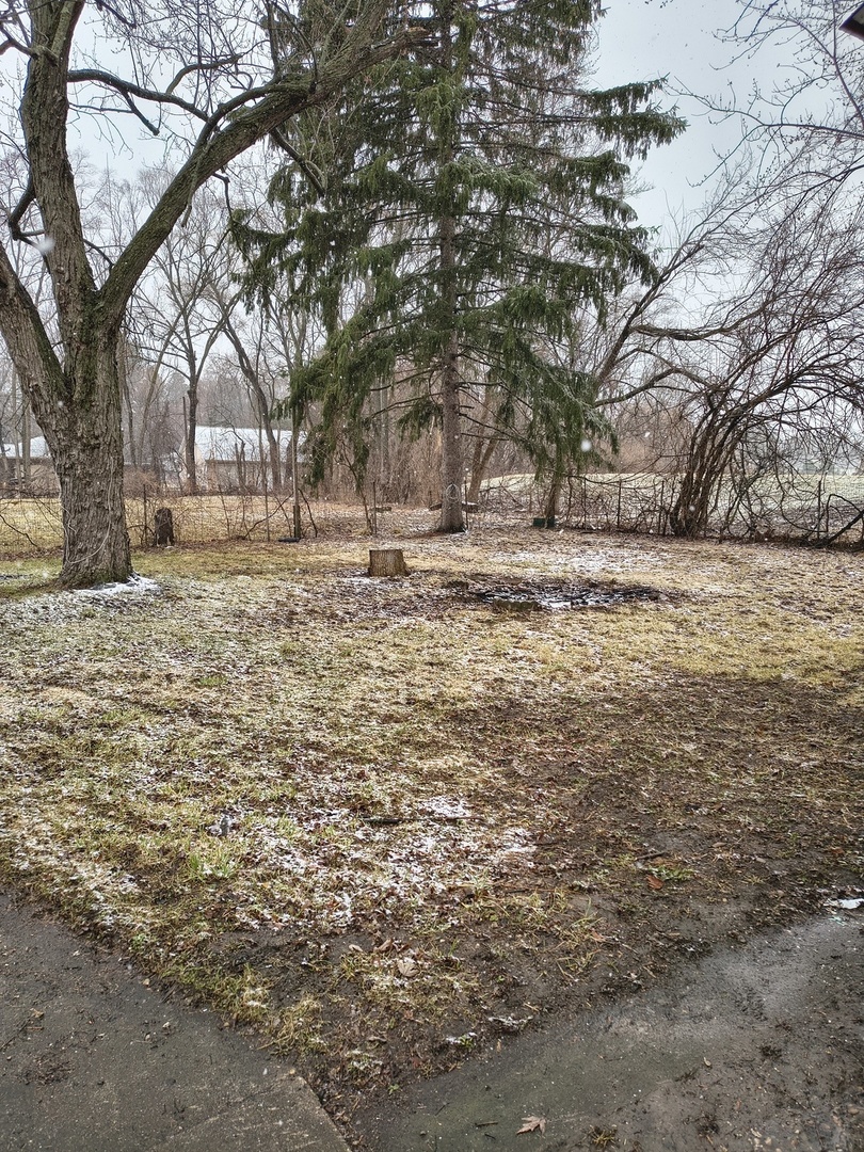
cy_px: 576
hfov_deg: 56.8
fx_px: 799
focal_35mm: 24
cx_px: 432
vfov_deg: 71.6
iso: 101
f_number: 1.8
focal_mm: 5.56
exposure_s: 1/542
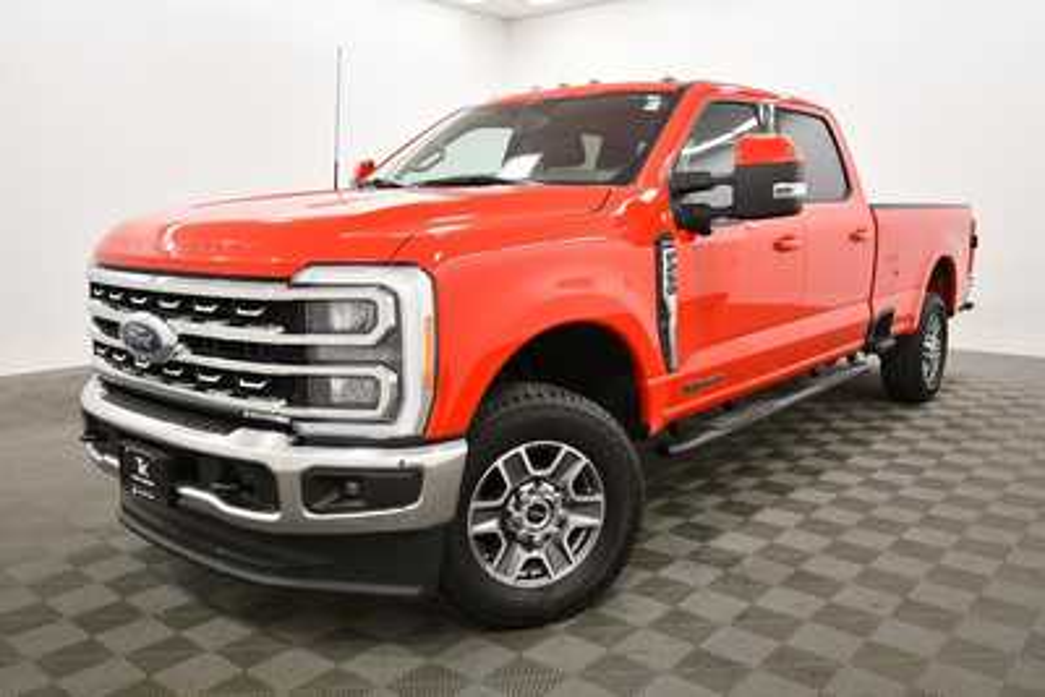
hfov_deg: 61.9
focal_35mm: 30
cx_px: 522
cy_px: 348
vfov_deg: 43.6
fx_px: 871
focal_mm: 20
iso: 1250
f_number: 5.6
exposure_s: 1/125
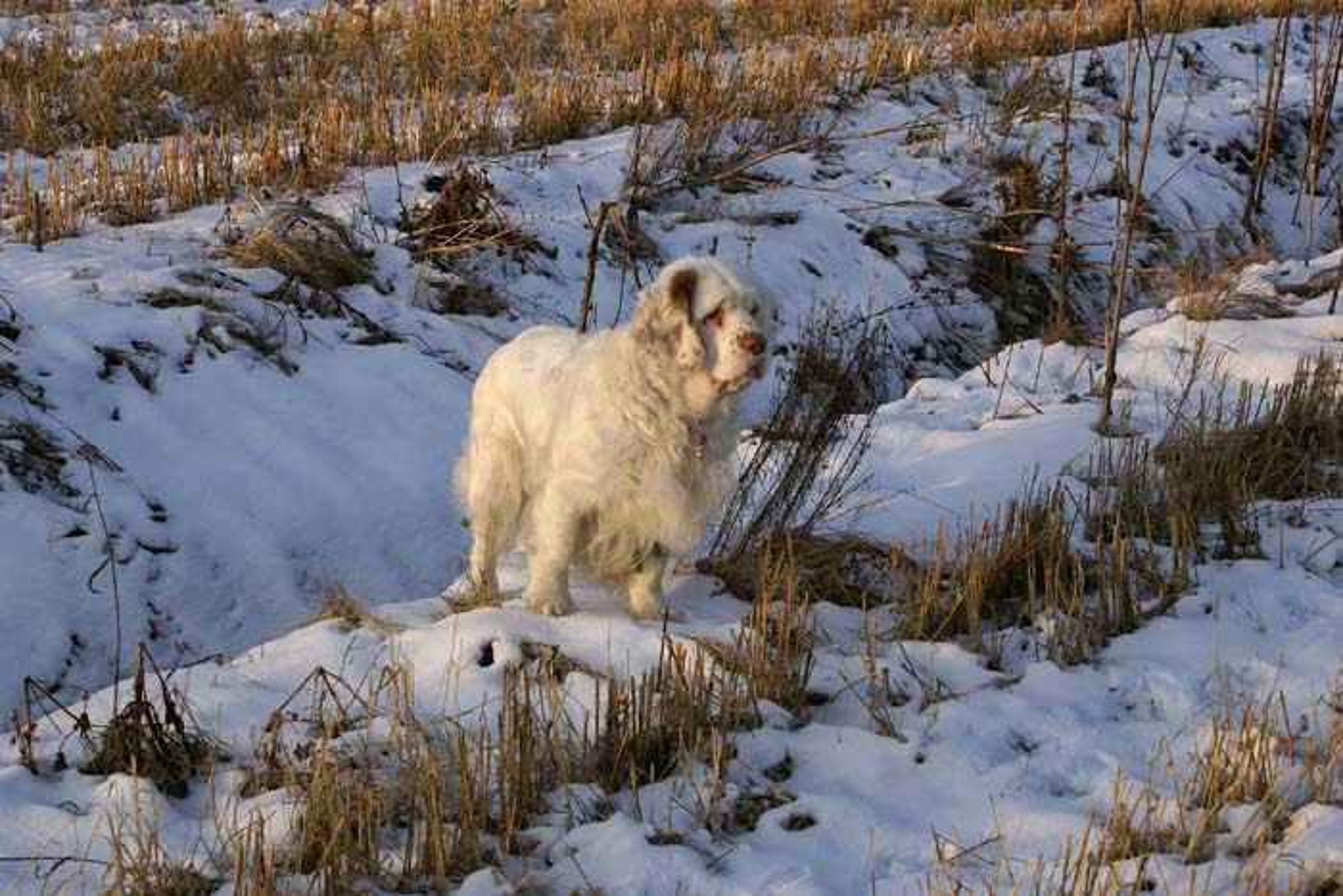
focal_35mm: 75
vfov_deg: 18.2
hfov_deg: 27.0
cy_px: 448
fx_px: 2798
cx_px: 672
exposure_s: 1/160
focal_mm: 50
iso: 100
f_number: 8
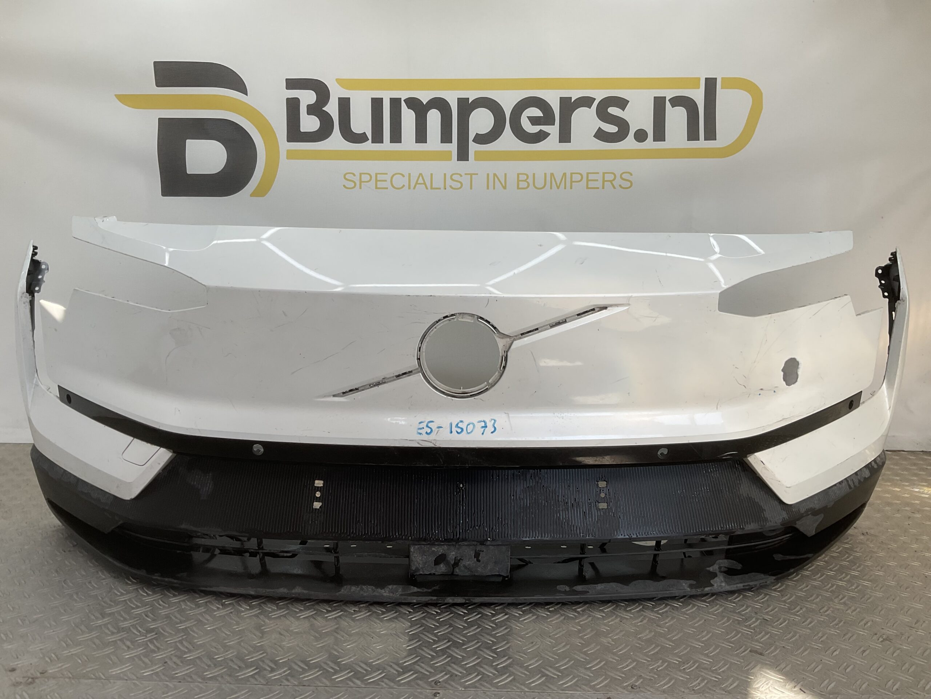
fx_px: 780
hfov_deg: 61.7
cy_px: 350
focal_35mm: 29
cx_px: 466
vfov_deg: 48.2
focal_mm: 3
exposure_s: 1/307
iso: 16
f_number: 1.8
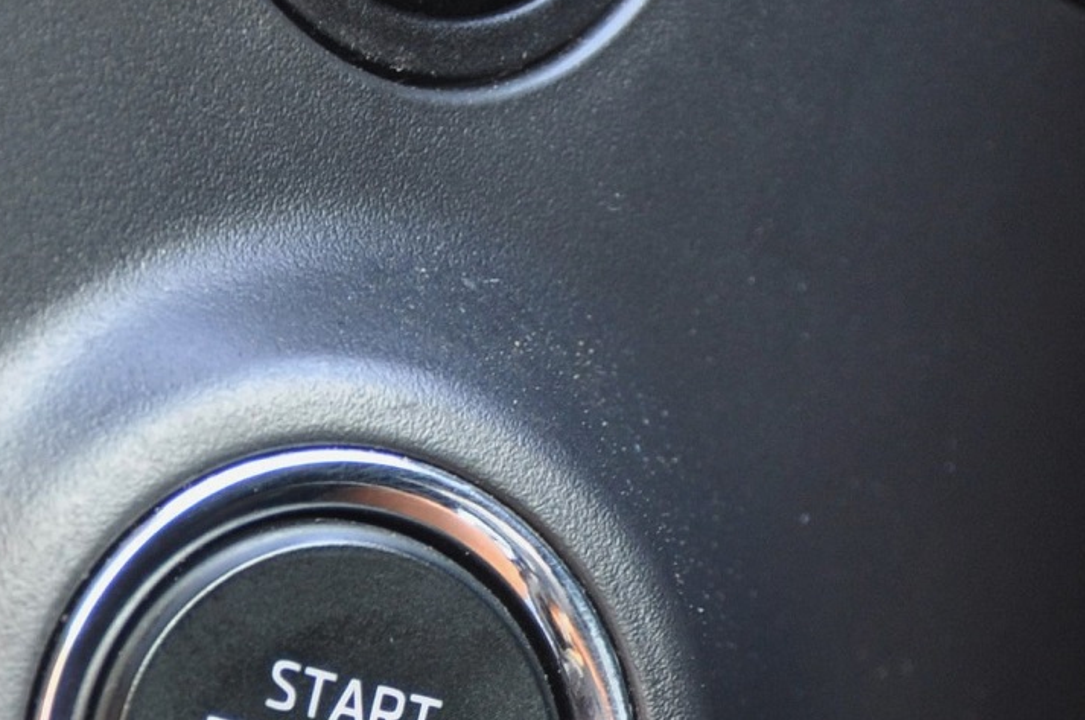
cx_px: 406
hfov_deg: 12.2
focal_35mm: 168
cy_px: 877
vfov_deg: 8.1
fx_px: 5055
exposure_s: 1/15
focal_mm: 42
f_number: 4.8
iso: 250
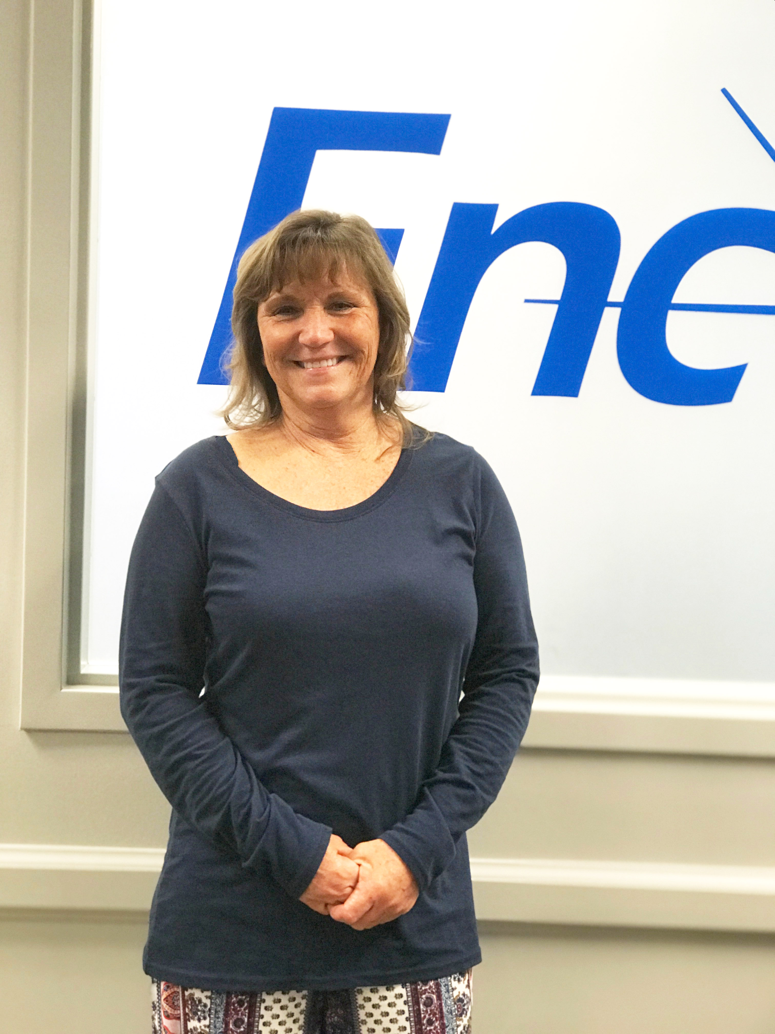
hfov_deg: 25.7
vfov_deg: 33.8
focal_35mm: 57
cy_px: 517
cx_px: 388
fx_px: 1702
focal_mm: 6.6
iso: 250
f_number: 2.8
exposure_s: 1/60
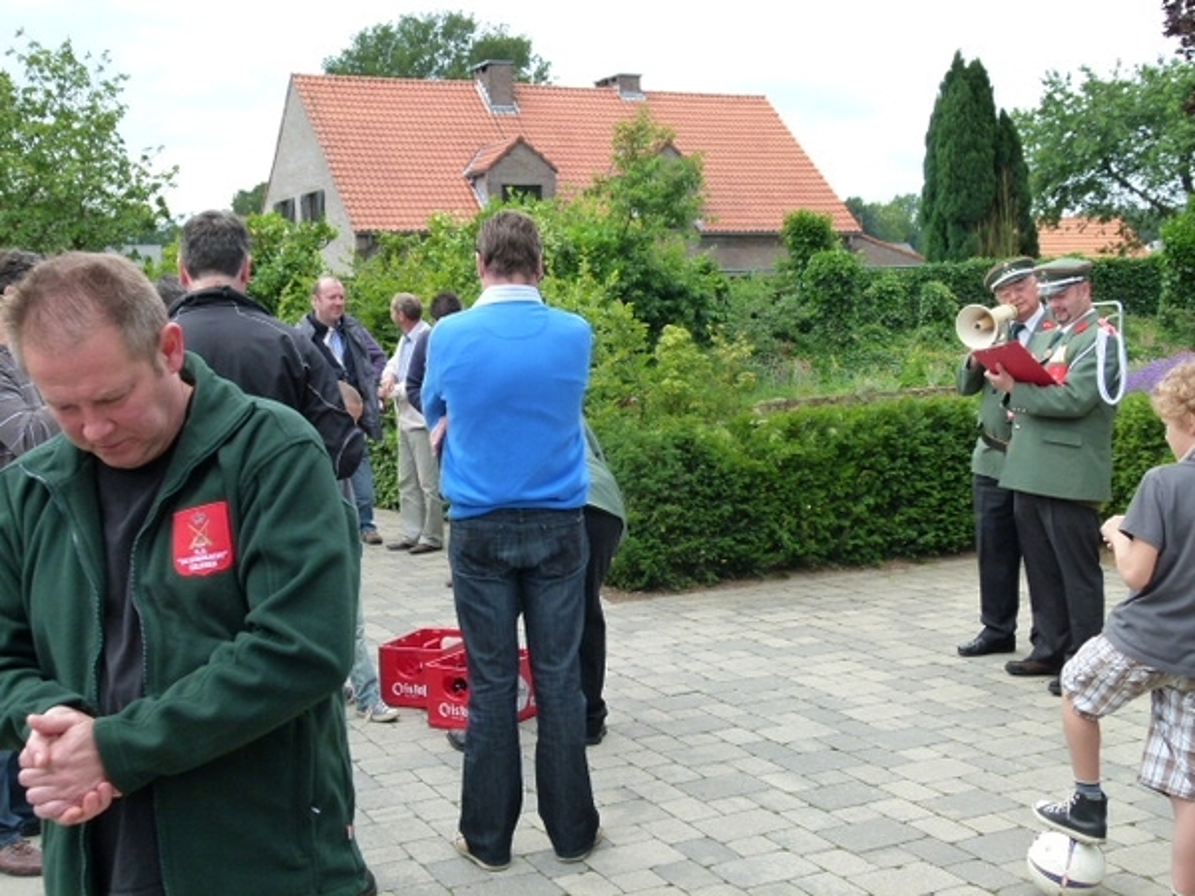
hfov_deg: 43.9
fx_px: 1484
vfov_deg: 33.6
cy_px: 448
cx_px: 598
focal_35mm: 43
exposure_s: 1/250
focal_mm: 7.7
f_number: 4
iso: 200
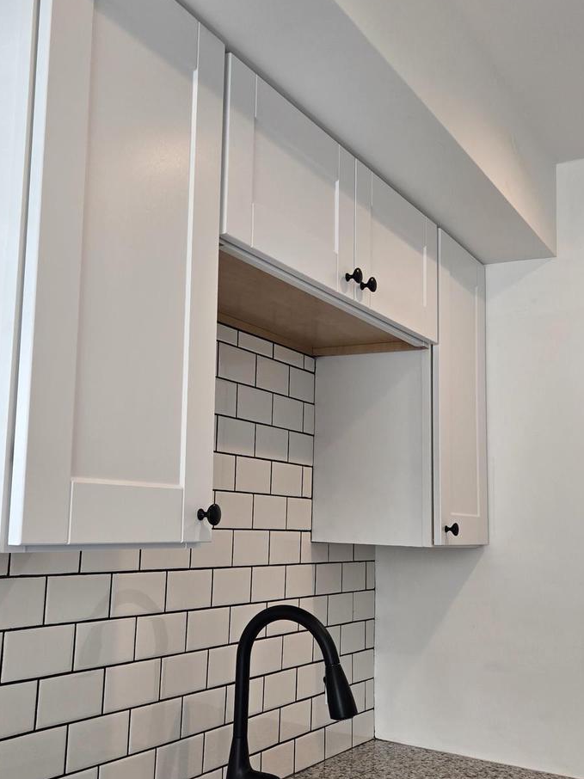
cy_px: 374
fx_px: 878
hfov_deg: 36.6
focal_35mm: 39
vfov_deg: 47.9
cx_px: 229
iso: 40
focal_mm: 5.4
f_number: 1.8
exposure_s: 1/120
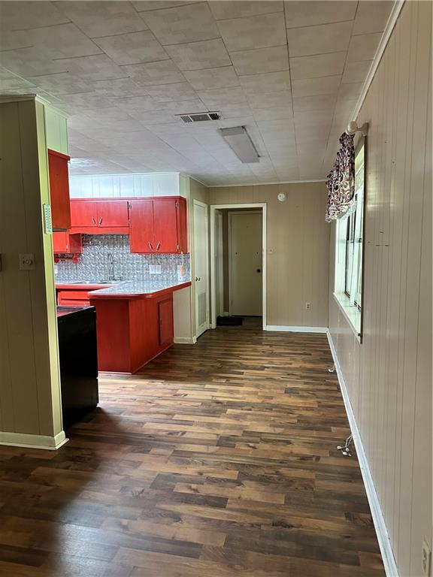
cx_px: 216
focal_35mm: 24
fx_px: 400
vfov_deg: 71.6
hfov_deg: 56.8
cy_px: 288
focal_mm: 6.86
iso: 640
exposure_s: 1/40
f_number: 1.78
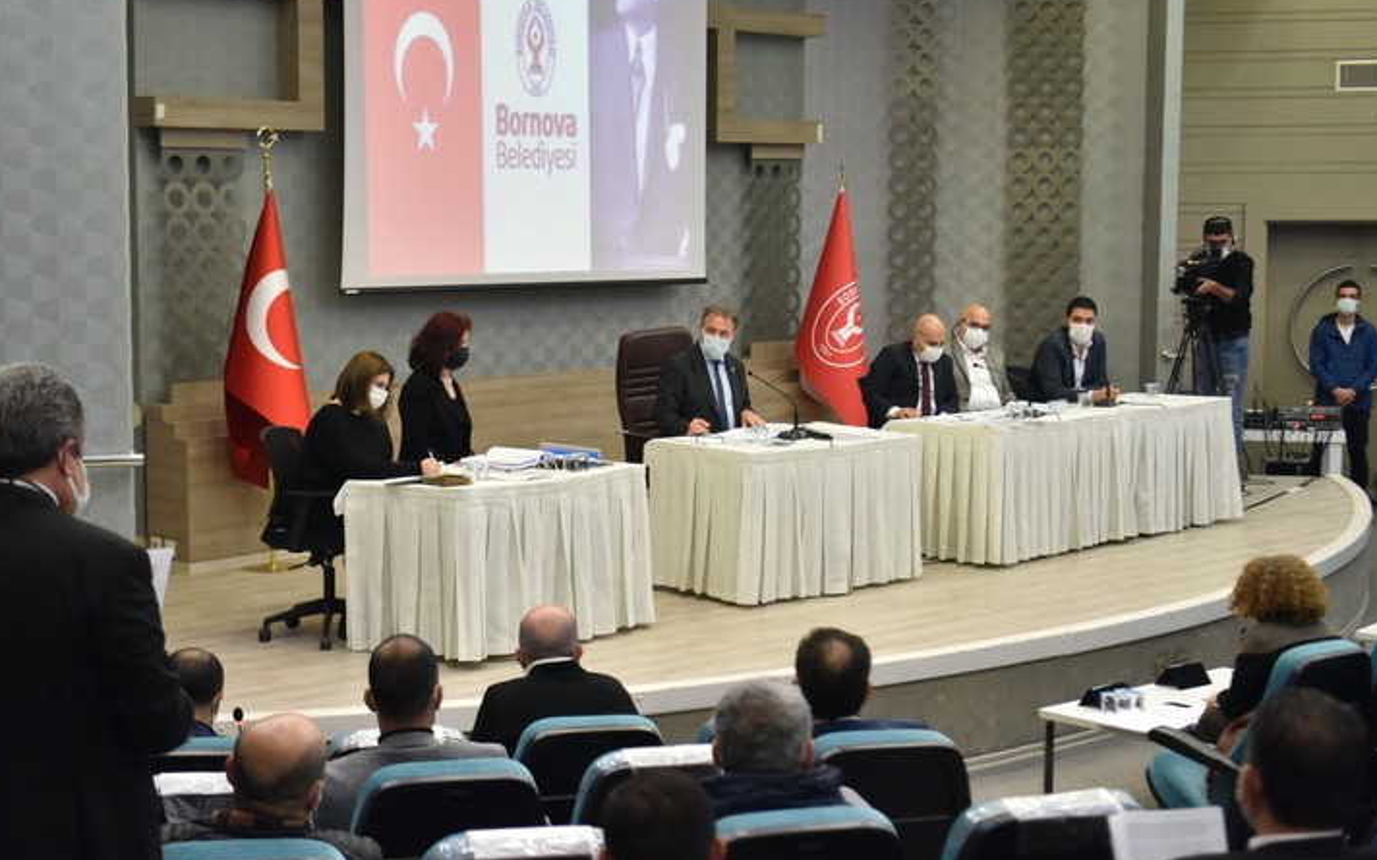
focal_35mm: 55
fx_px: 2064
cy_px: 427
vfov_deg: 23.6
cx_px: 659
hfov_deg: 36.9
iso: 2500
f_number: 2.8
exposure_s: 1/160
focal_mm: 48
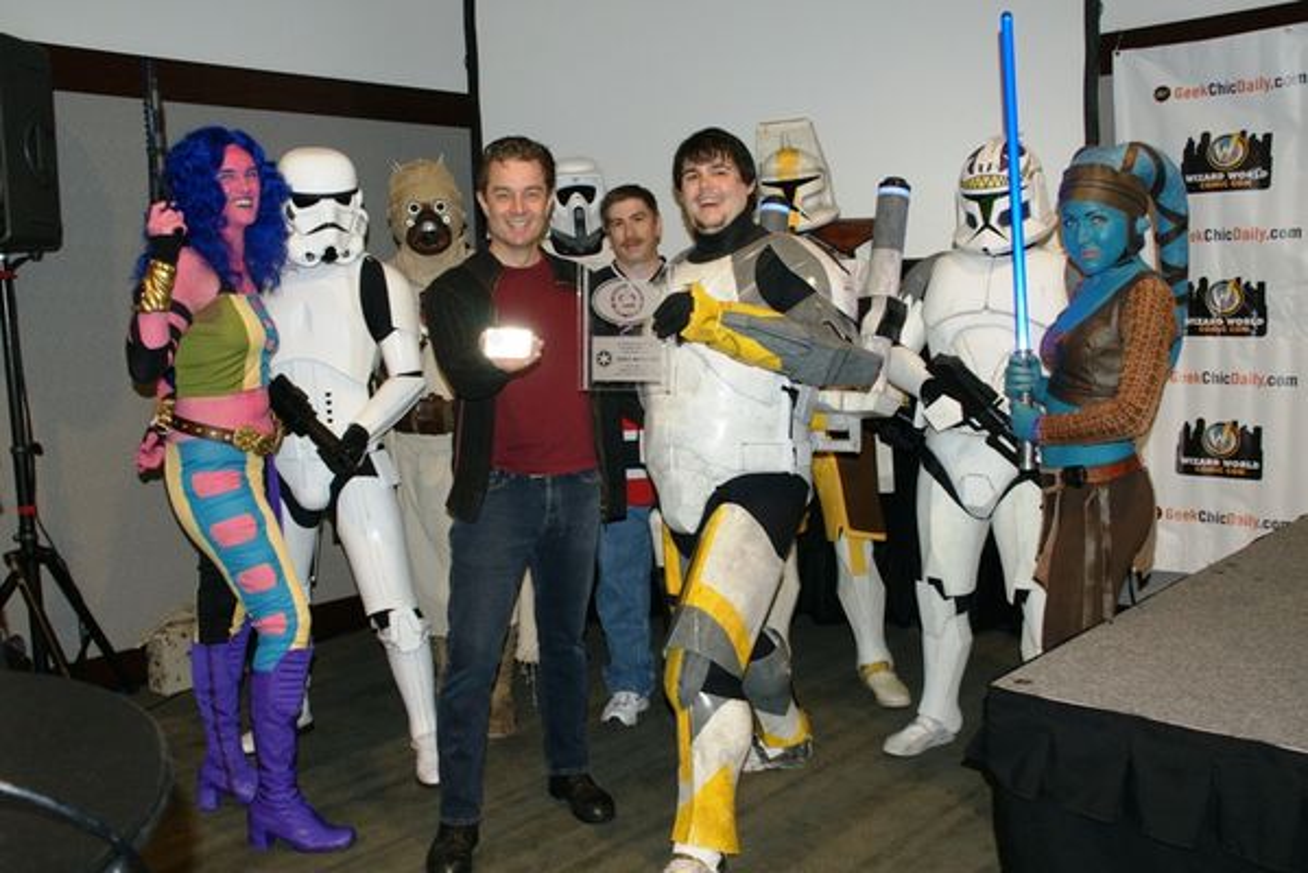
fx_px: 1200
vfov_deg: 40.0
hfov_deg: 57.2
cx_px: 654
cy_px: 436
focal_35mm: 33
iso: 800
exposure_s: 1/60
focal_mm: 22
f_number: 5.6
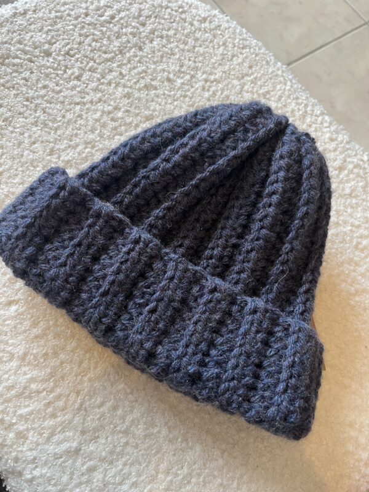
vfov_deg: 67.3
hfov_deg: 53.1
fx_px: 370
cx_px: 184
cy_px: 246
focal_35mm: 26
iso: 125
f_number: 1.6
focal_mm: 5.1
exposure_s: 1/50
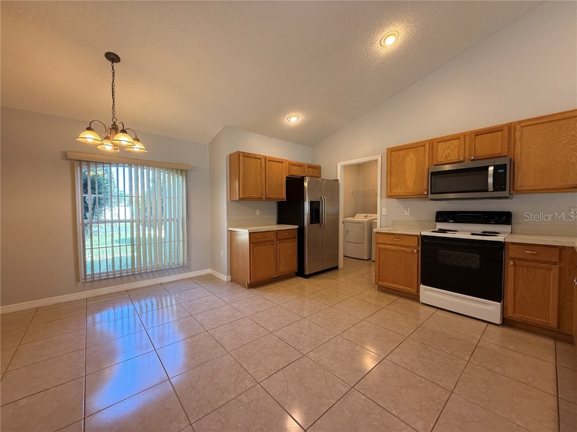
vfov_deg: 85.7
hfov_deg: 102.1
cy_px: 216
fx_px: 233
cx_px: 288
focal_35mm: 14
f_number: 2.2
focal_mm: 2.22
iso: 250
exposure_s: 1/120
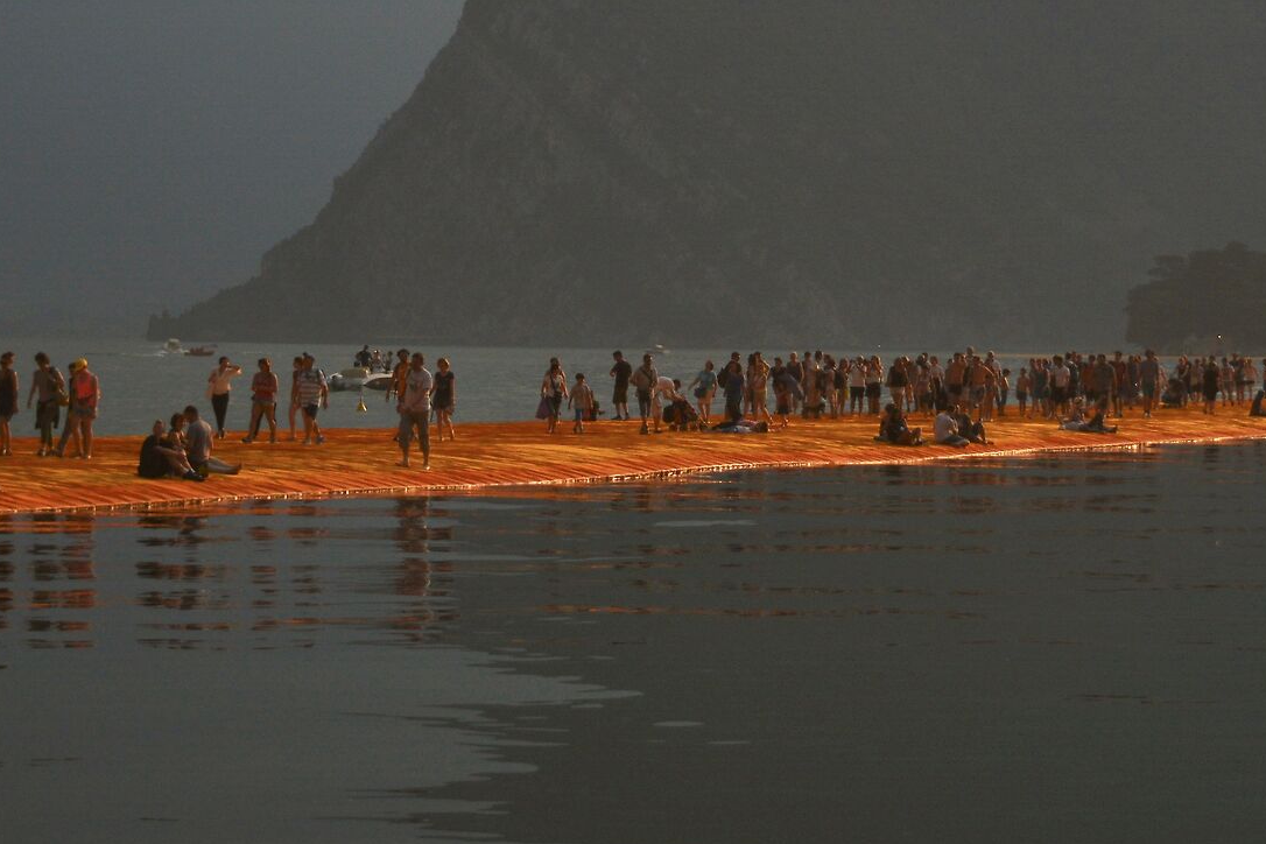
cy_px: 55
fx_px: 4431
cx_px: 591
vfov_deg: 10.8
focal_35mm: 126
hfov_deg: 16.3
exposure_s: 1/4000
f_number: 4.8
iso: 100
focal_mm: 38
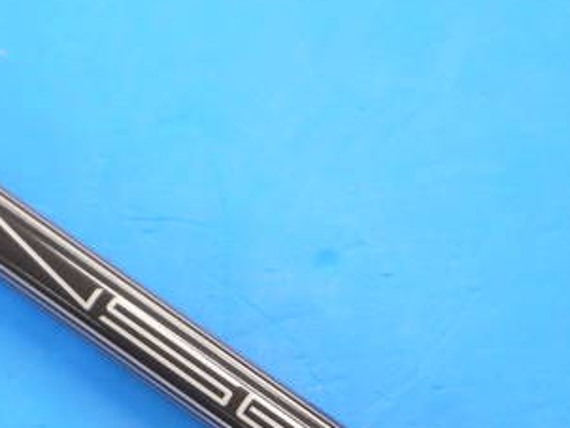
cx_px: 113
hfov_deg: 11.1
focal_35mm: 178
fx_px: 2933
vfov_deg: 8.3
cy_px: 288
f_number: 5.6
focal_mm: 42
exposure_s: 1/80
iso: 640
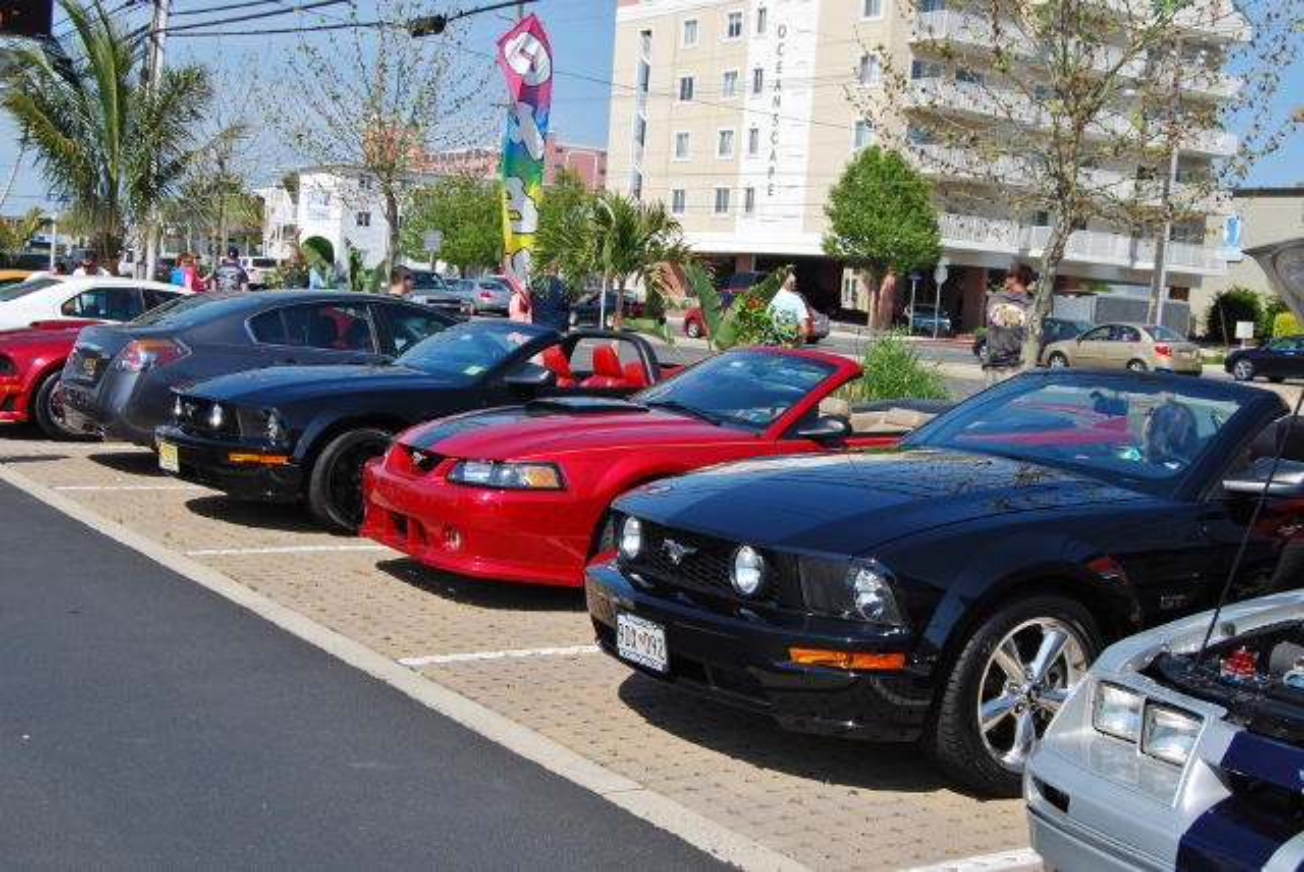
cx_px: 652
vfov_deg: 29.0
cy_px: 436
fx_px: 1686
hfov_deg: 42.3
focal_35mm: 46
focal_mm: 31
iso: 200
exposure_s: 1/320
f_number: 10
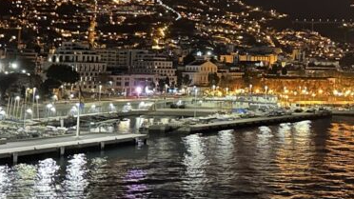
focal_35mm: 72
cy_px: 28
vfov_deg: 16.6
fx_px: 676
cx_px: 330
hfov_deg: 28.1
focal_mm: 6.86
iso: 1600
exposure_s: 1/9
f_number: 1.78
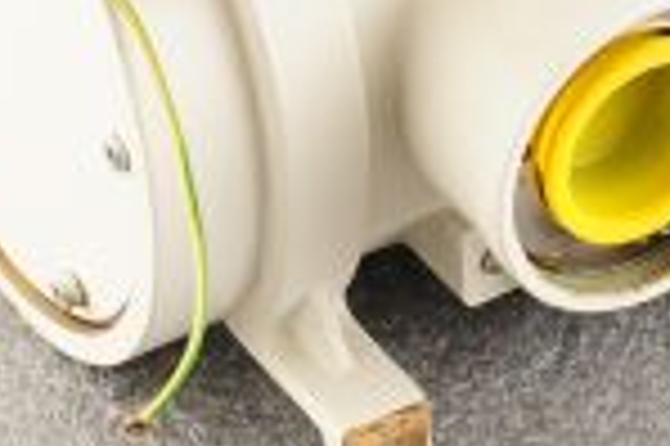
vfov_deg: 6.7
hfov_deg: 10.1
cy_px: -191
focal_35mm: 202
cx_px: 773
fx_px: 3755
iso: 1600
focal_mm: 50
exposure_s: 1/125
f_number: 8
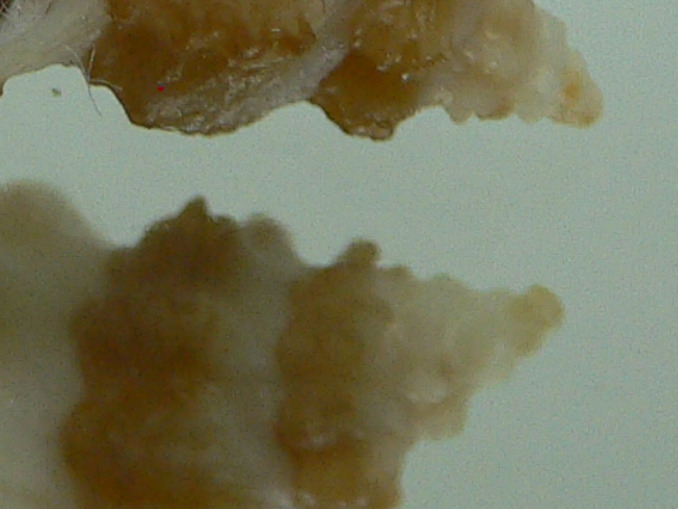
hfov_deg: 13.3
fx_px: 2859
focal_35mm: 146
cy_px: -121
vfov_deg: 10.0
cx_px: 3
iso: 100
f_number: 2.8
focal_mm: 4.6
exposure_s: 1/60
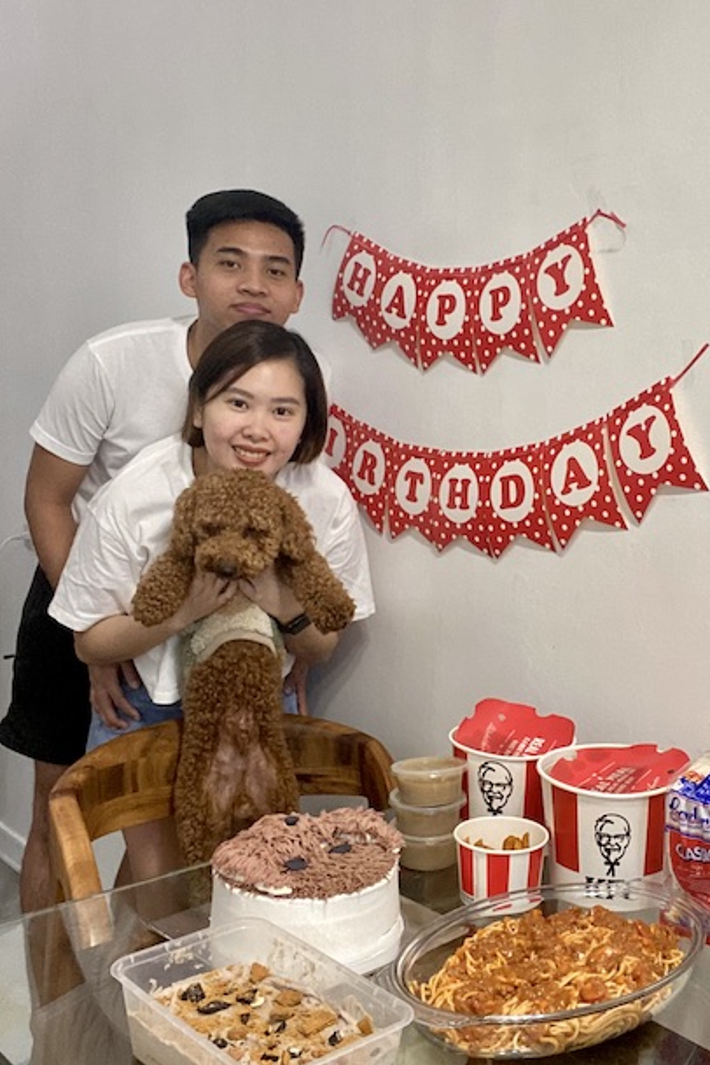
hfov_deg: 32.2
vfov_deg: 47.4
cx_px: 511
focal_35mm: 41
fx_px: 1213
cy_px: 490
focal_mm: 2.71
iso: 250
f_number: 2.2
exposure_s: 1/40
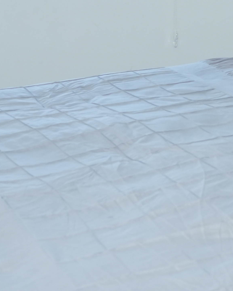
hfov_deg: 13.4
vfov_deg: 17.2
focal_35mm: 109
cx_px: 339
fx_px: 939
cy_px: -5
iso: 1000
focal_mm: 24
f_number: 4
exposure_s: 1/640
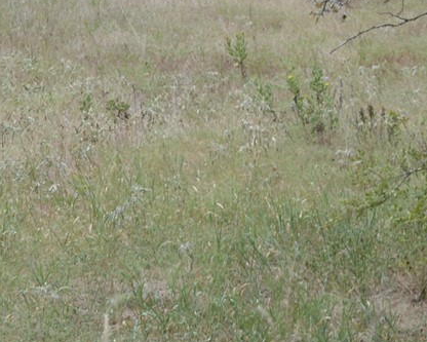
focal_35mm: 317
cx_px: -104
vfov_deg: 4.9
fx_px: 4007
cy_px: -90
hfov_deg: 6.1
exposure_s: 1/160
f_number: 6.3
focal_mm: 46
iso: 100
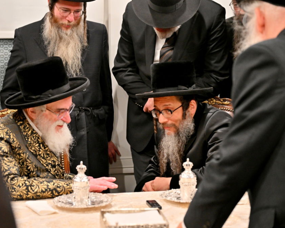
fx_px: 700
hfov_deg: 23.0
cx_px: 114
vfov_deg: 18.5
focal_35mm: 83
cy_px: 114
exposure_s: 1/160
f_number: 4
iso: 1250
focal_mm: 73
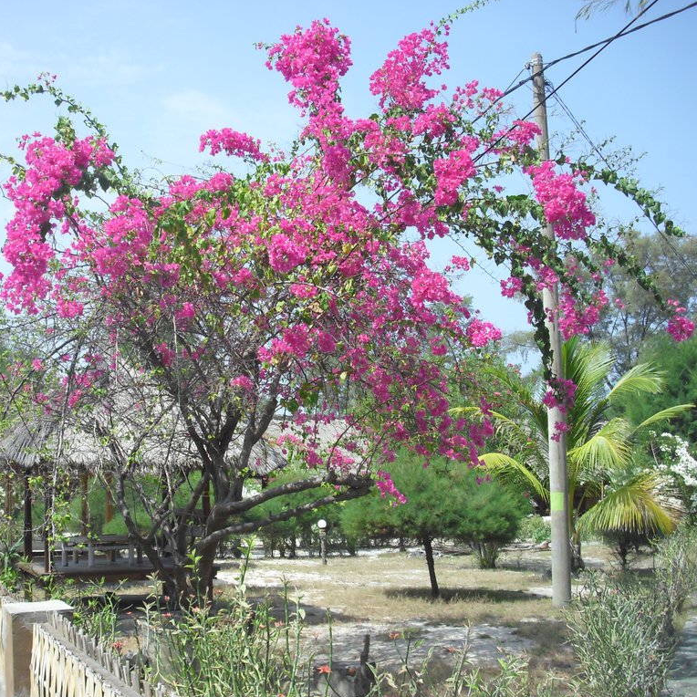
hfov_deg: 37.4
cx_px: 274
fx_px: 1025
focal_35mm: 45
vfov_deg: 37.6
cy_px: 348
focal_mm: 6.2
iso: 100
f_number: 8
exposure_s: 1/160
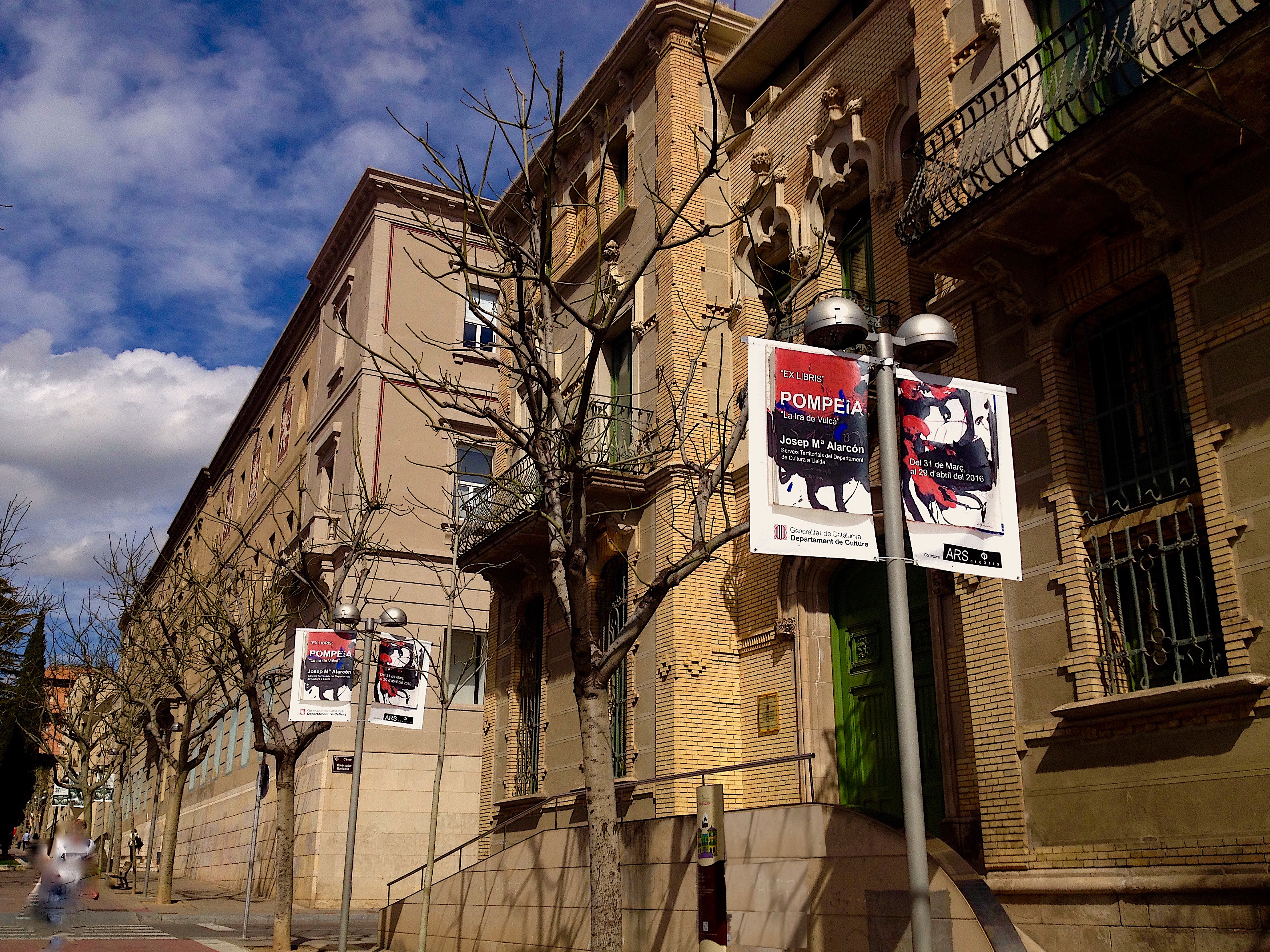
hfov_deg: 51.3
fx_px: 1321
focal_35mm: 36
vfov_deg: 39.7
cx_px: 652
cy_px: 472
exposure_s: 1/3067
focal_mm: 4.28
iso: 50
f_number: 2.4
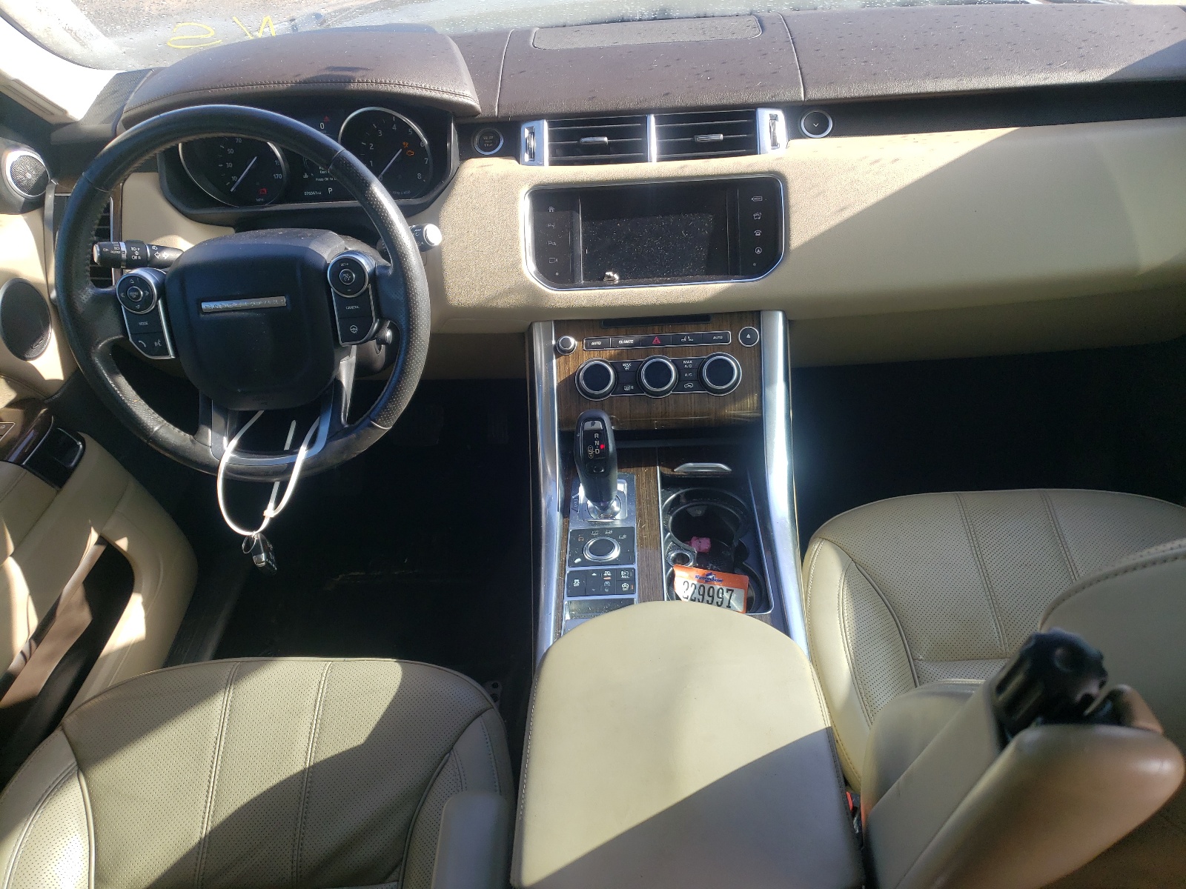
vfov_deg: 53.1
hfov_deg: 67.3
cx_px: 593
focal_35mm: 26
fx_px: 891
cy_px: 444
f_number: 1.5
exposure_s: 1/400
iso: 50
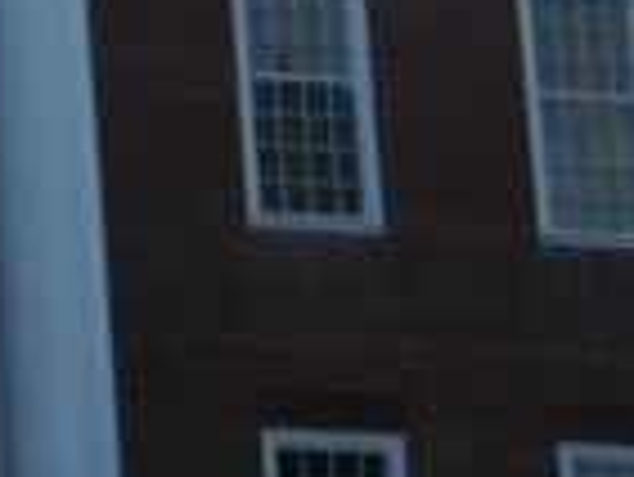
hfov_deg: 6.9
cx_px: -787
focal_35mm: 273
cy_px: -385
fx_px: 5004
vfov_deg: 5.4
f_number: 11
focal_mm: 25
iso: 200
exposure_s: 1/60
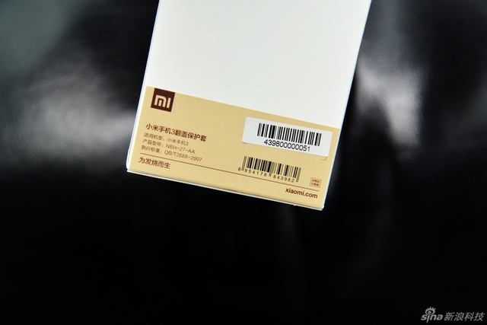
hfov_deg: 34.5
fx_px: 785
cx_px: 244
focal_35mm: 58
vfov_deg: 23.4
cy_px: 162
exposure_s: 1/60
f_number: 4.5
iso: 800
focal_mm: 58
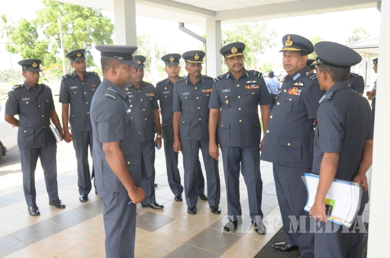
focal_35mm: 32
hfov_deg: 59.6
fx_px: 341
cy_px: 129
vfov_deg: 41.6
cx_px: 195
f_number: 9
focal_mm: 21
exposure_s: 1/200
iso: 800
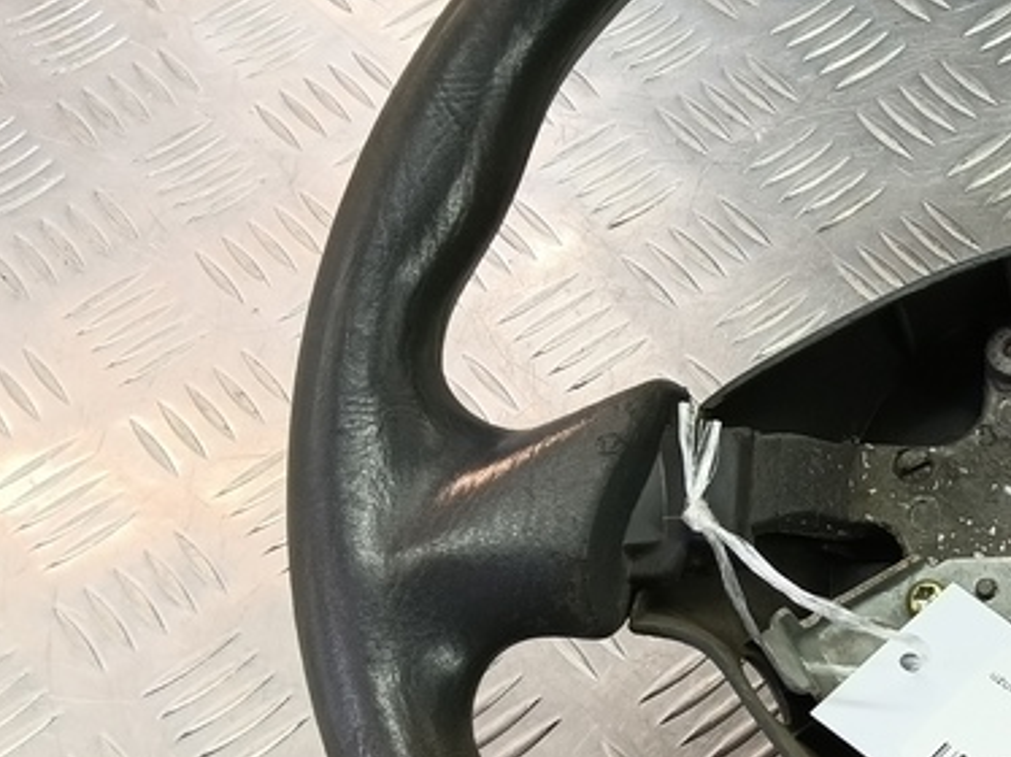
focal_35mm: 63
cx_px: 1189
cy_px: 473
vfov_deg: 23.2
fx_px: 1839
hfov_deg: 27.4
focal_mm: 4.11
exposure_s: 1/50
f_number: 1.6
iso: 146
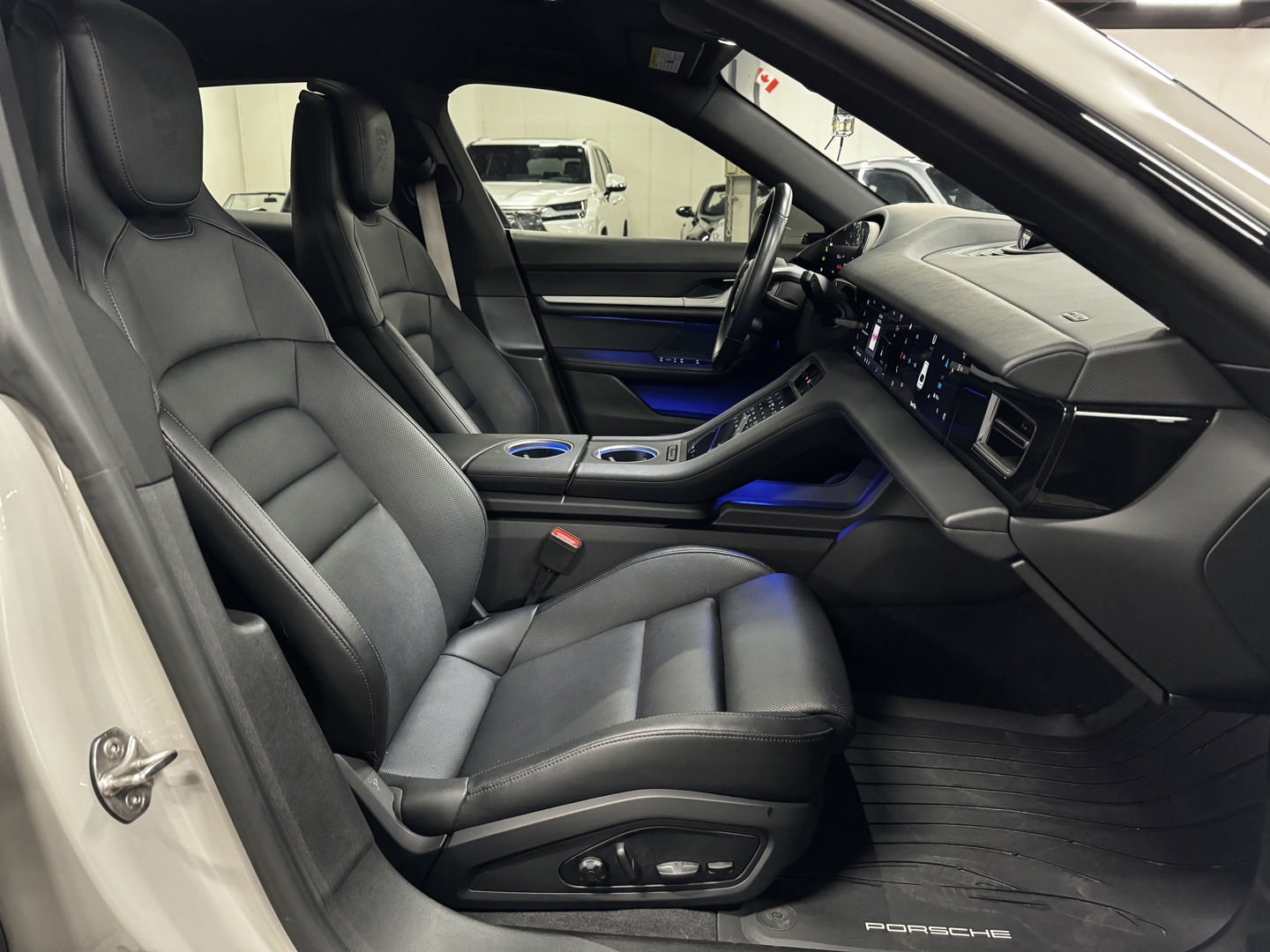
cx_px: 635
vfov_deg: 56.8
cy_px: 476
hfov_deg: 71.6
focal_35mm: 24
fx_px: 881
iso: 1000
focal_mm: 6.86
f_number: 1.78
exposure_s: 1/36
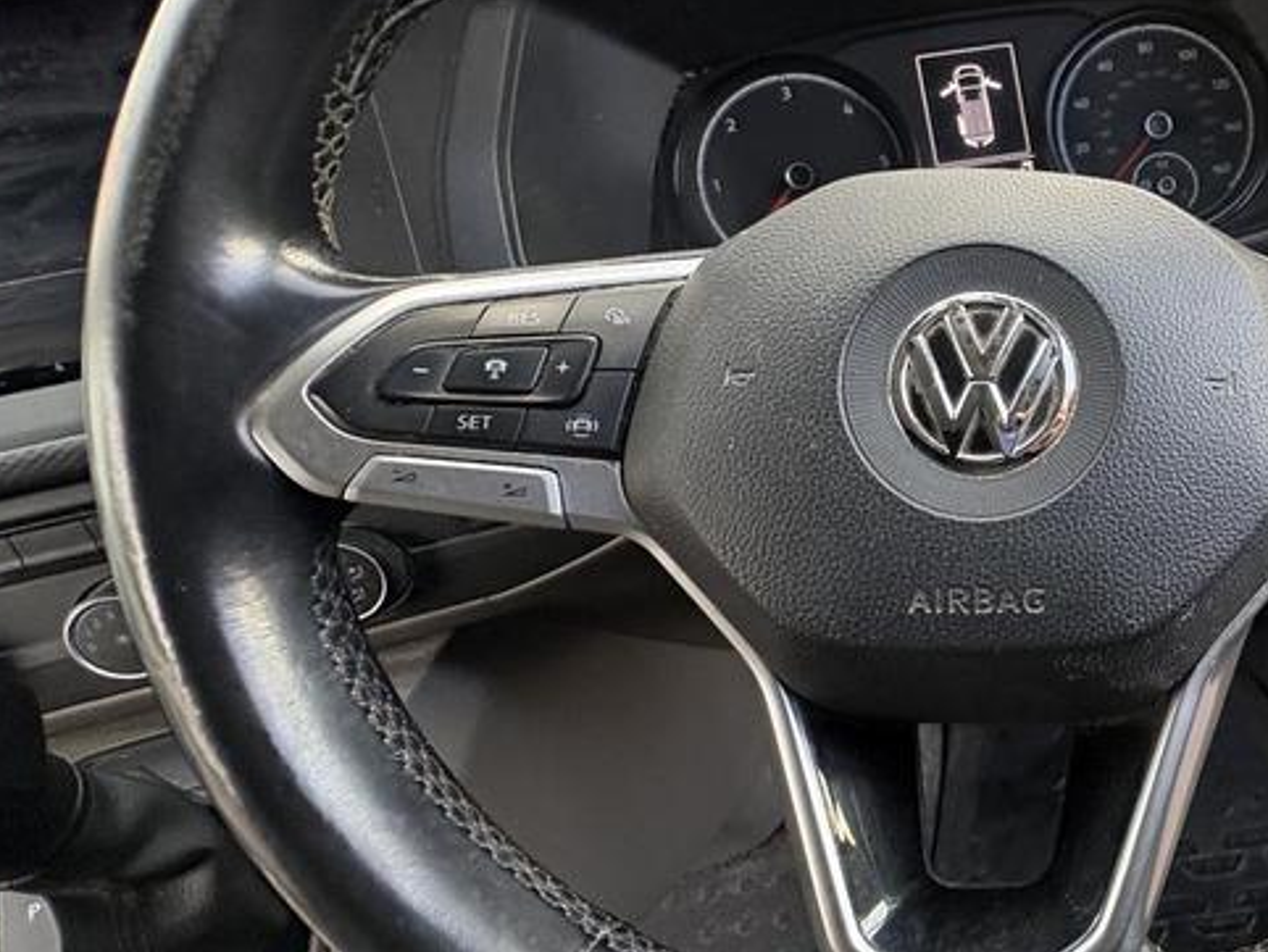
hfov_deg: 57.4
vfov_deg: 52.9
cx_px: 1150
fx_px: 953
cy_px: 408
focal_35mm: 26
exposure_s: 1/80
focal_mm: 2.22
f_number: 2.2
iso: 200
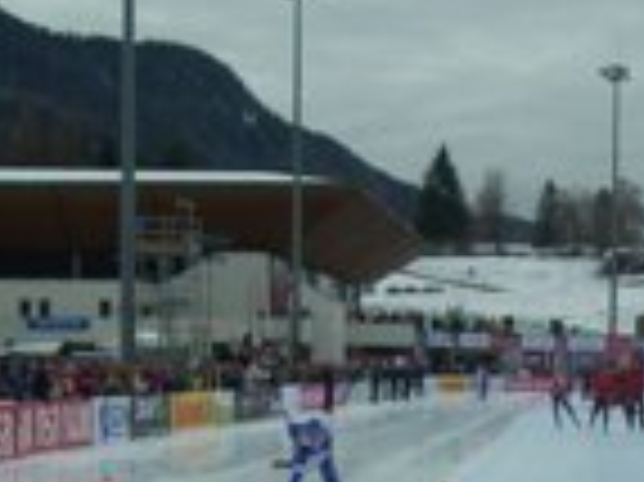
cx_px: 385
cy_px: 561
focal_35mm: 118
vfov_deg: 12.3
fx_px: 2193
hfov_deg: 16.7
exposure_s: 1/800
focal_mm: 9.6
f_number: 3.1
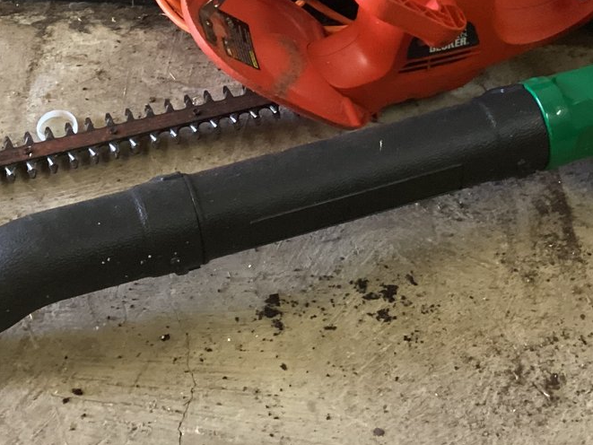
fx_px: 1217
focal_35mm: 71
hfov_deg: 27.4
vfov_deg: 20.4
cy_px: 61
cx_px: 289
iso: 400
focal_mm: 3.3
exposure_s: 1/30
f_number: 2.4
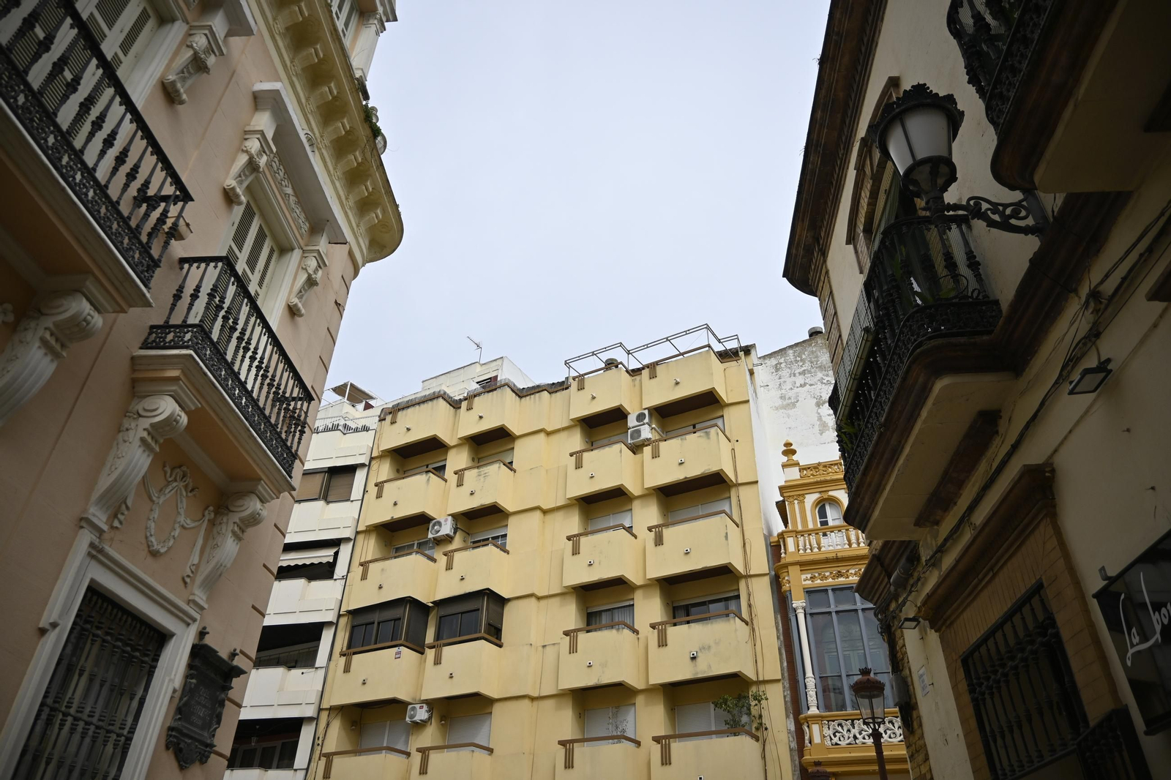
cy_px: 390
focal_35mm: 24
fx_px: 780
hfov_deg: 73.8
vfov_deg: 53.1
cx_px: 586
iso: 100
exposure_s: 1/1600
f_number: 3.5
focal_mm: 16
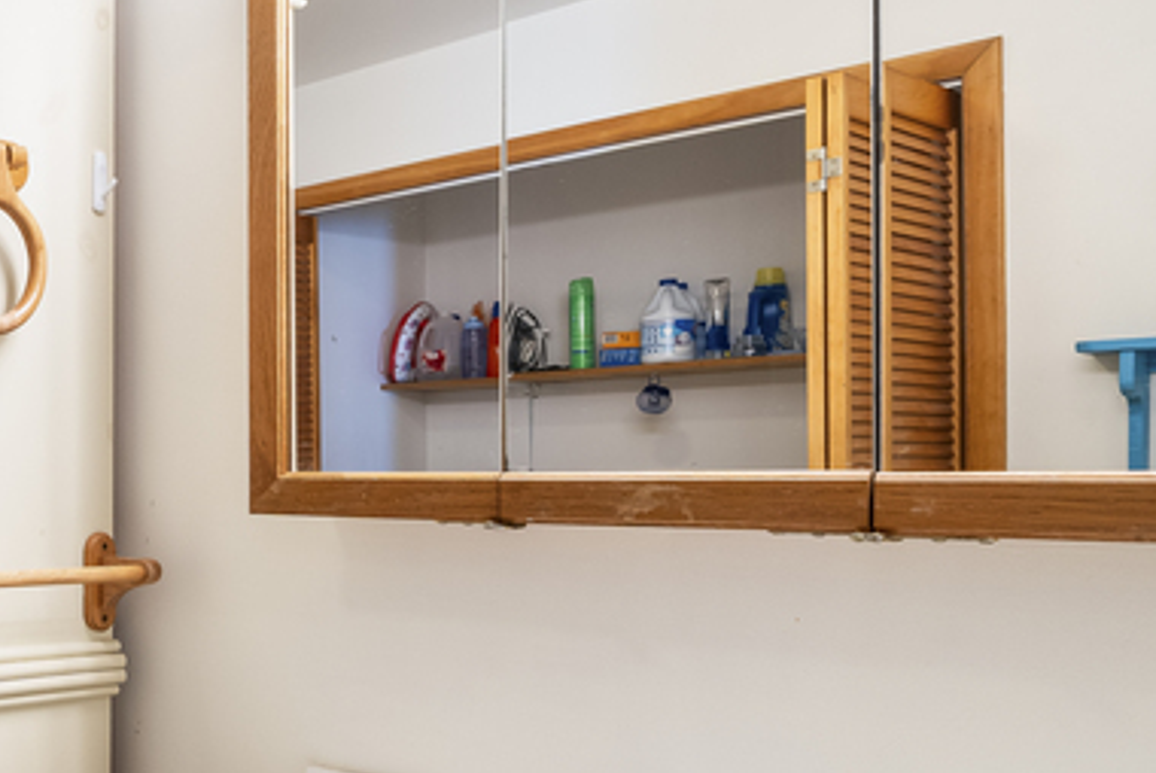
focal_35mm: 35
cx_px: -243
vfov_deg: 37.9
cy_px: 431
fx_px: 1125
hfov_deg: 39.0
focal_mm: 13
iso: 320
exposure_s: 1/40
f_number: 8
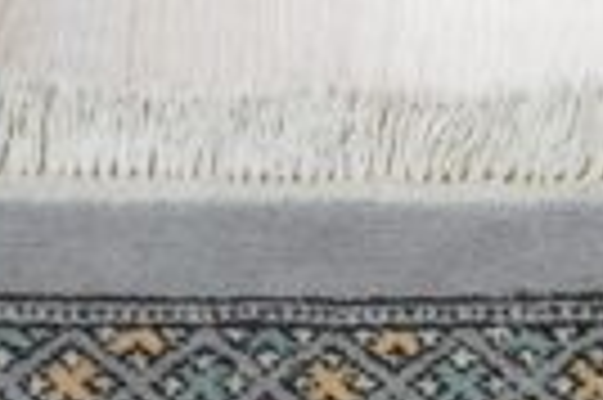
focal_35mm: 167
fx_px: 2800
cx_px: 1066
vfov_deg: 8.0
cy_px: 607
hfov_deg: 11.5
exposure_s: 1/160
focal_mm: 37.3
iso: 320
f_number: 5
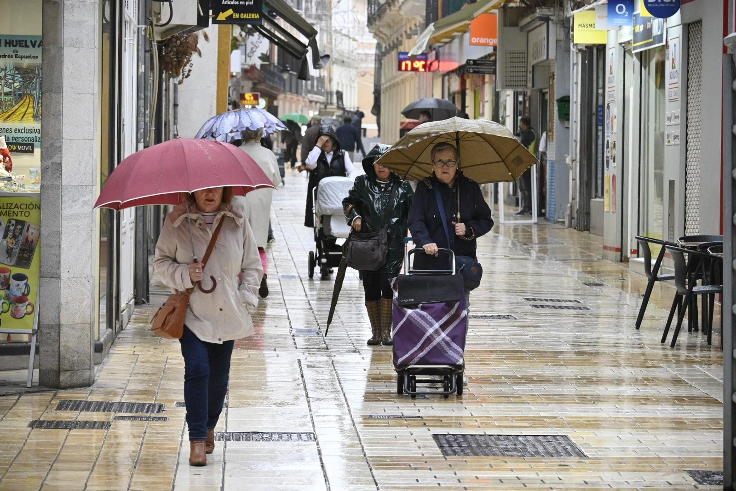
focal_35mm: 165
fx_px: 3373
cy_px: 246
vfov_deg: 8.3
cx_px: 368
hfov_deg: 12.5
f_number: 6.3
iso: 2200
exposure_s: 1/200
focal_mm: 110
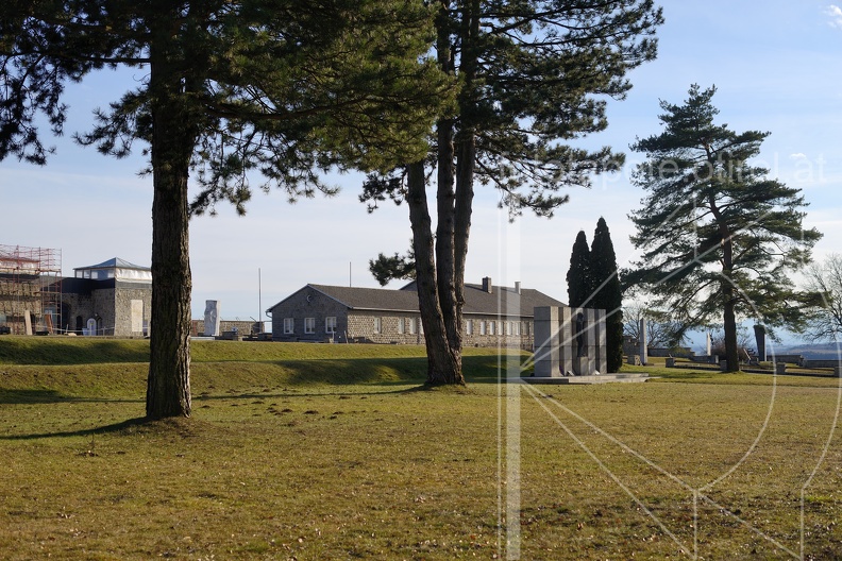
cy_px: 280
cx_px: 421
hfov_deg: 39.6
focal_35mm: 50
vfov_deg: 27.0
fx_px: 1169
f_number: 4.5
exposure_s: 1/640
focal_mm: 50
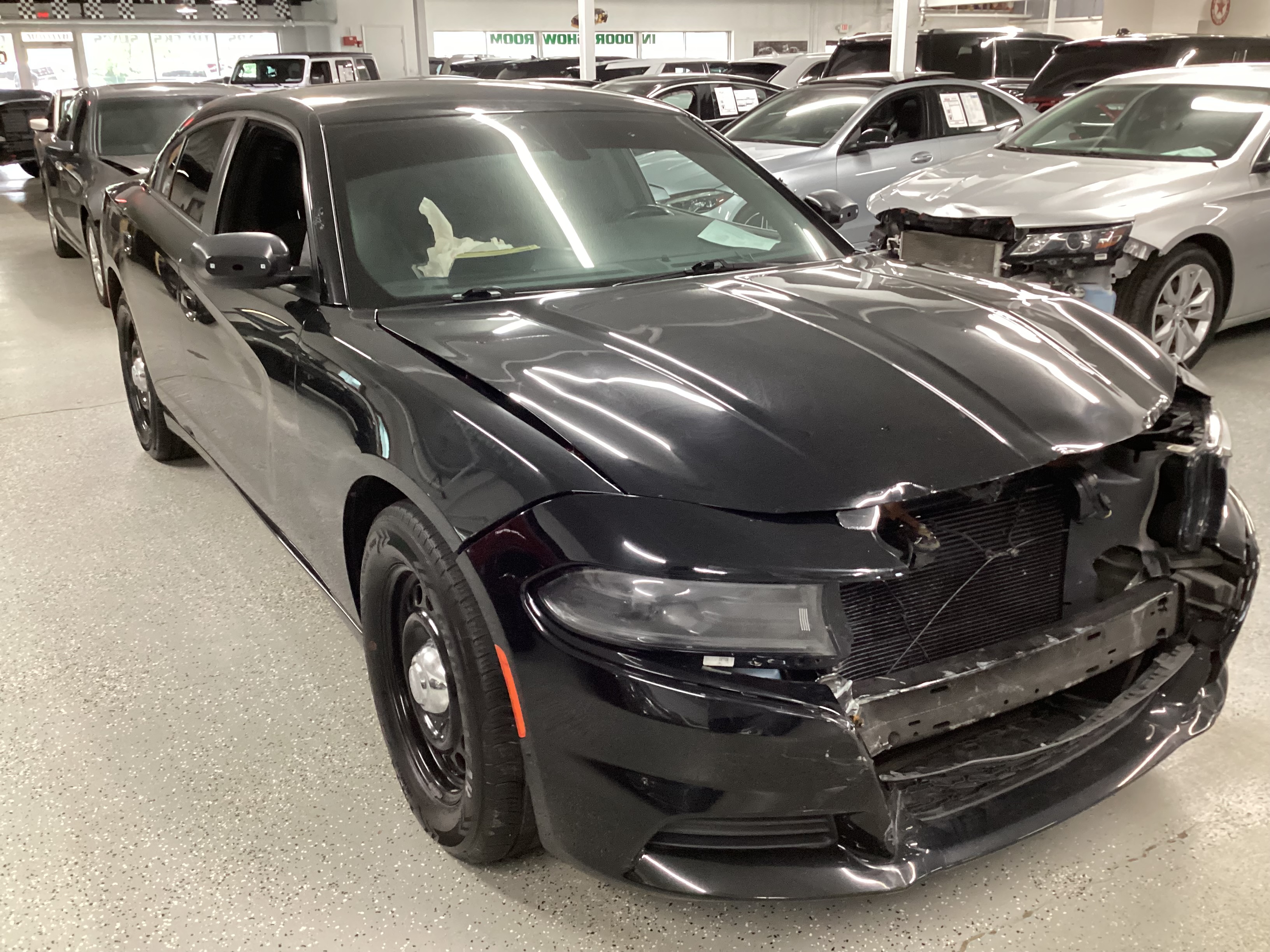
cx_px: 635
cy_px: 476
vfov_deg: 45.4
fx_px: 1137
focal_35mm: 31
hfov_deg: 58.4
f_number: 2.4
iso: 320
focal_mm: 3.3
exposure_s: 1/40
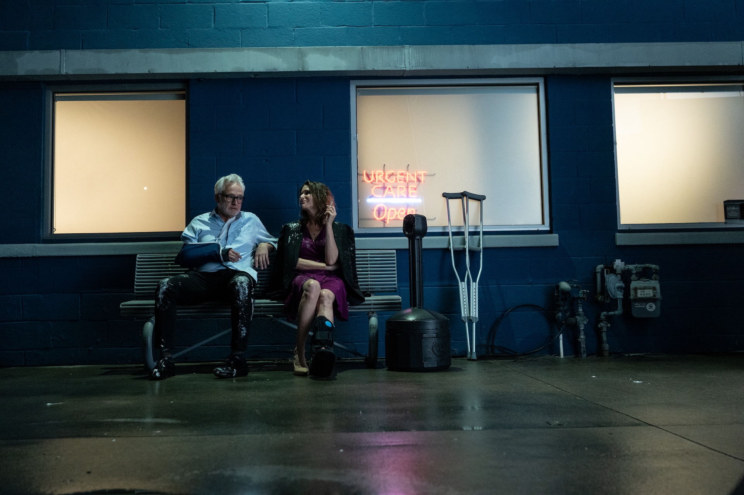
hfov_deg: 54.5
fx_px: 723
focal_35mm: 35
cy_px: 248
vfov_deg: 37.8
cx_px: 372
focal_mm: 35
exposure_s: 1/160
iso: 6400
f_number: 4
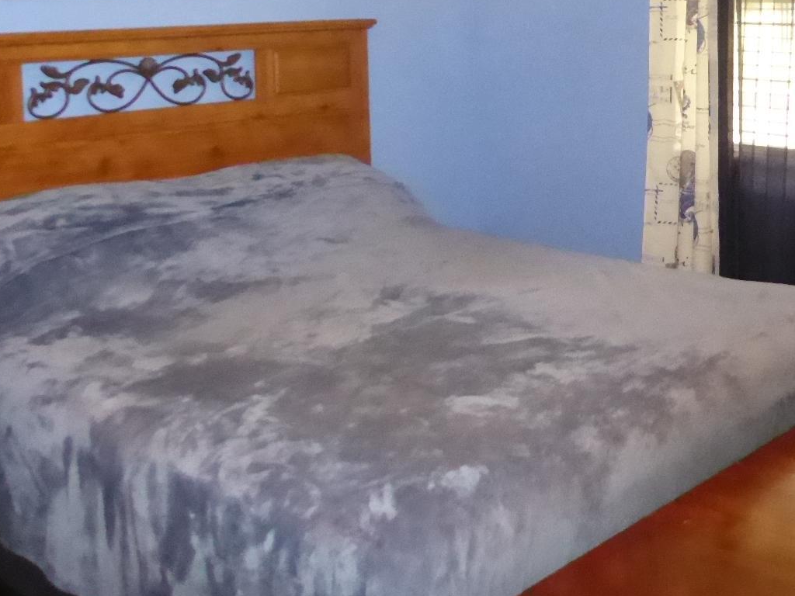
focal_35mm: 48
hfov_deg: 38.9
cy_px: 77
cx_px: 572
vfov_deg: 29.2
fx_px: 1102
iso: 1600
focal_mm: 4.3
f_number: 3.3
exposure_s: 1/60
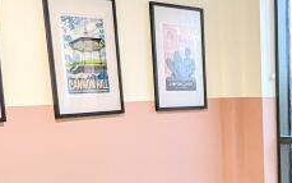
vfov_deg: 16.5
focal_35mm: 76
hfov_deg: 26.3
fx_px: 605
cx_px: 259
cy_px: 217
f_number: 2.2
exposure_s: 1/100
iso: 180
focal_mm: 2.35
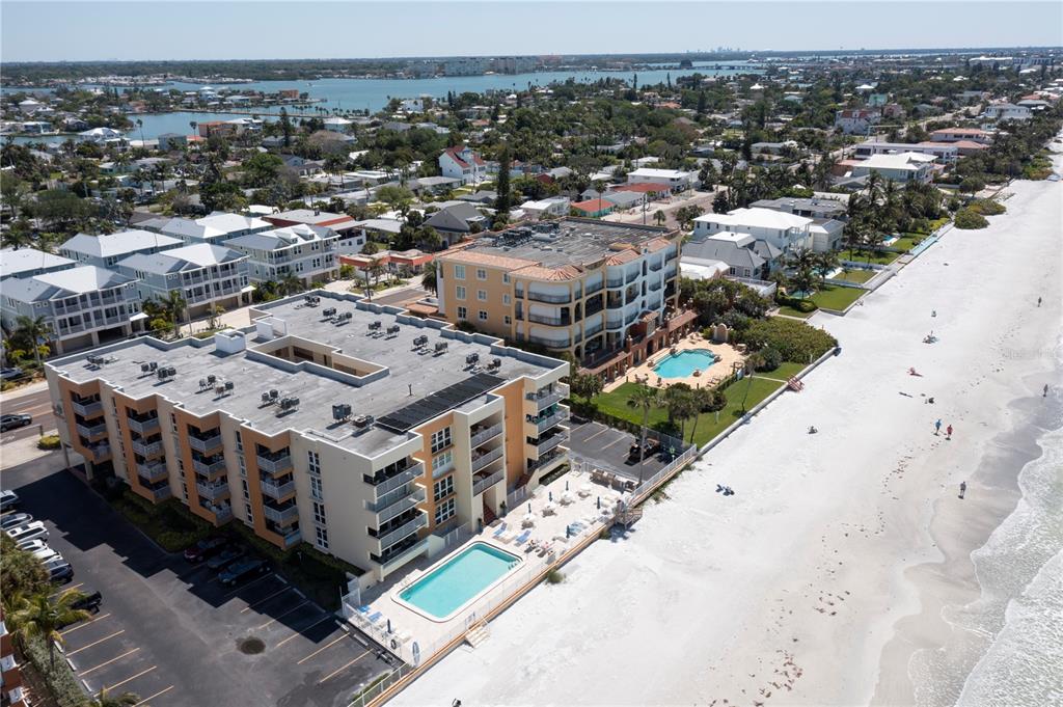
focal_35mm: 28
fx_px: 826
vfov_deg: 46.3
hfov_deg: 65.5
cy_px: 354
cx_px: 532
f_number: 6.3
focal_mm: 10.26
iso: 100
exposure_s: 1/640
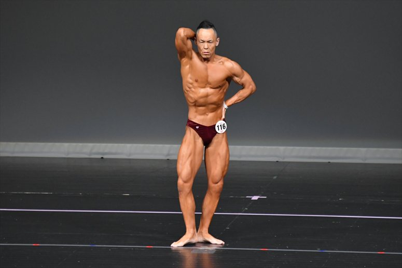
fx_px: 3851
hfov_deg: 6.0
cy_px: 134
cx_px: 201
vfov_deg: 4.0
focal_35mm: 345
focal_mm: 230
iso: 4000
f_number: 5.6
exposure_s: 1/400
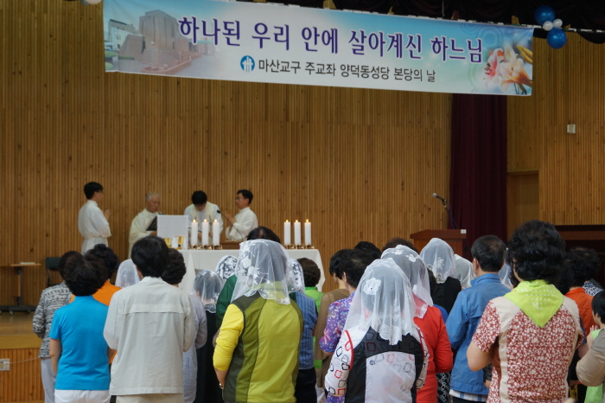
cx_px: 302
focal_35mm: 91
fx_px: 1529
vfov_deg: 15.0
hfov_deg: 22.4
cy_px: 202
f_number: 5.6
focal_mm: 61
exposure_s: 1/100
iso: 800
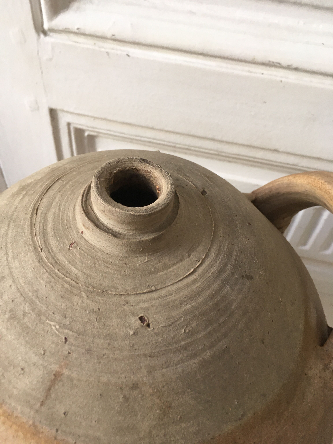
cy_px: 222
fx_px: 372
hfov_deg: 48.2
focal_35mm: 29
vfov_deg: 61.7
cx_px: 166
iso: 50
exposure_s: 1/33
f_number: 2.2
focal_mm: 4.15
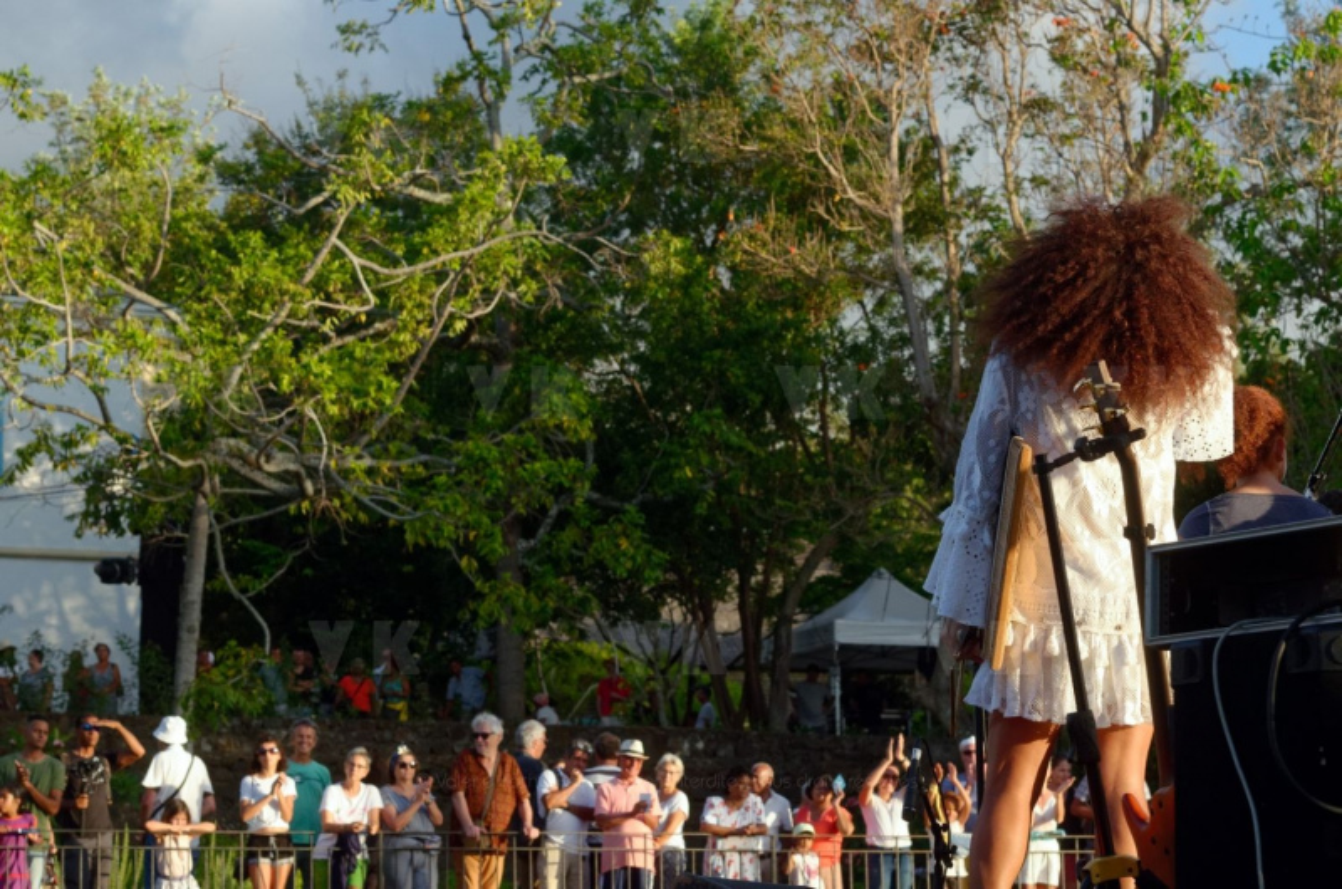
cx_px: 671
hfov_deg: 19.5
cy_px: 444
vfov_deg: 13.0
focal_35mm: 105
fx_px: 3906
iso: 400
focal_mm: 70
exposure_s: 1/500
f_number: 8
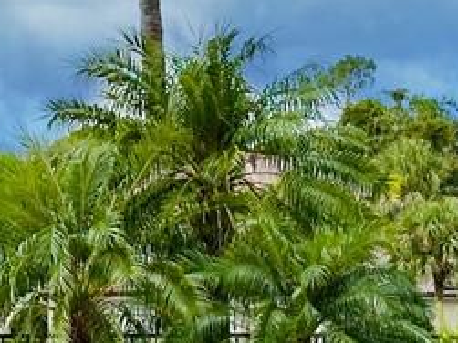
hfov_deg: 9.9
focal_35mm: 196
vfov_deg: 7.5
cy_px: 432
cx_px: 613
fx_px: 2592
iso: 64
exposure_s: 1/503
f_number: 1.78
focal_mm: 6.86
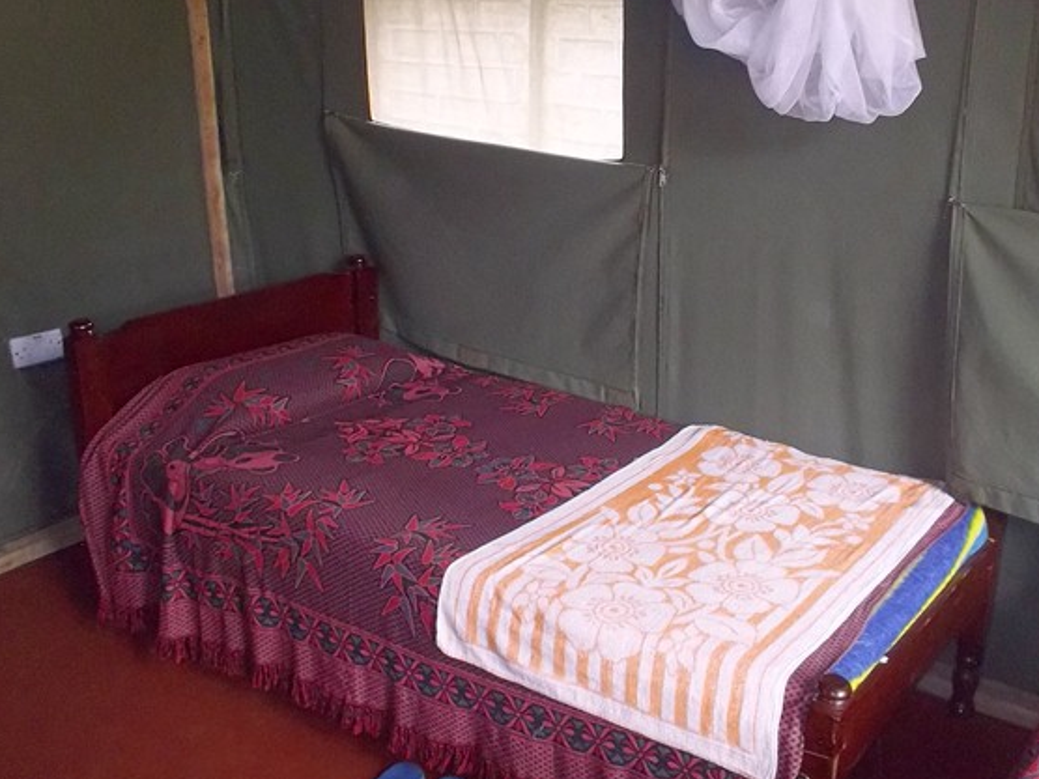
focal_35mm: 38
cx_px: 641
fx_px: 1141
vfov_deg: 37.6
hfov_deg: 48.6
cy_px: 332
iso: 320
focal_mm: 4.1
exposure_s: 1/30
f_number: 3.3
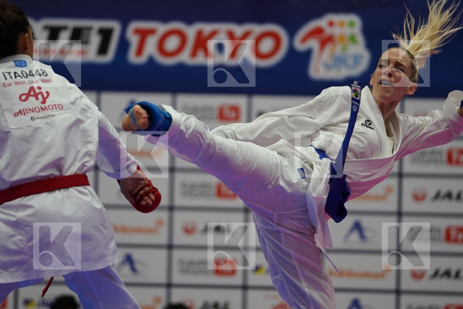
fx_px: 3742
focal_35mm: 291
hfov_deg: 7.1
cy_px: 154
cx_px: 232
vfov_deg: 4.7
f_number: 2.8
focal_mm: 194
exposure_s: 1/1000
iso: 2000
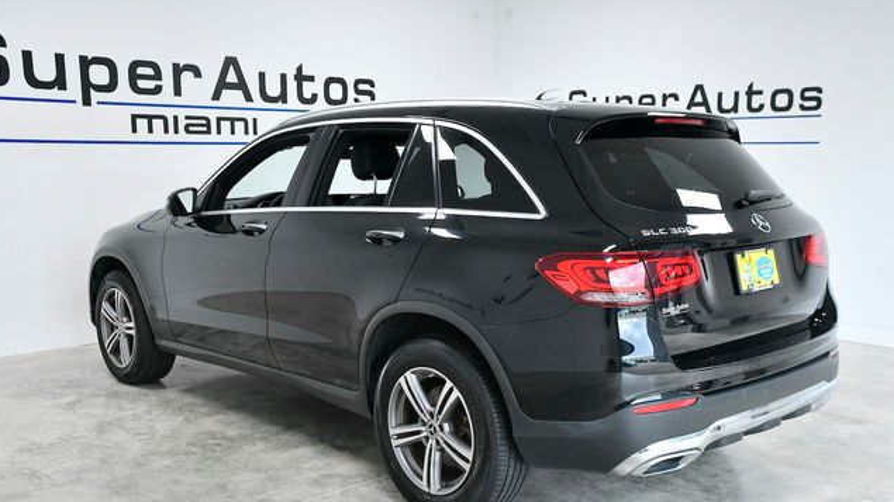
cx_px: 445
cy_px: 285
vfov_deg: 31.1
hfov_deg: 52.8
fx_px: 901
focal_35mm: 38
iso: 1600
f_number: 4.5
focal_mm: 36
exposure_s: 1/640
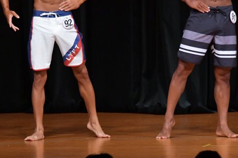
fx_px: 3114
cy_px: 22
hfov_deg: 4.4
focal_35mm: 471
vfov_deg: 2.9
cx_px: 75
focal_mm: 180
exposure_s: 1/400
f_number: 5.6
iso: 5000
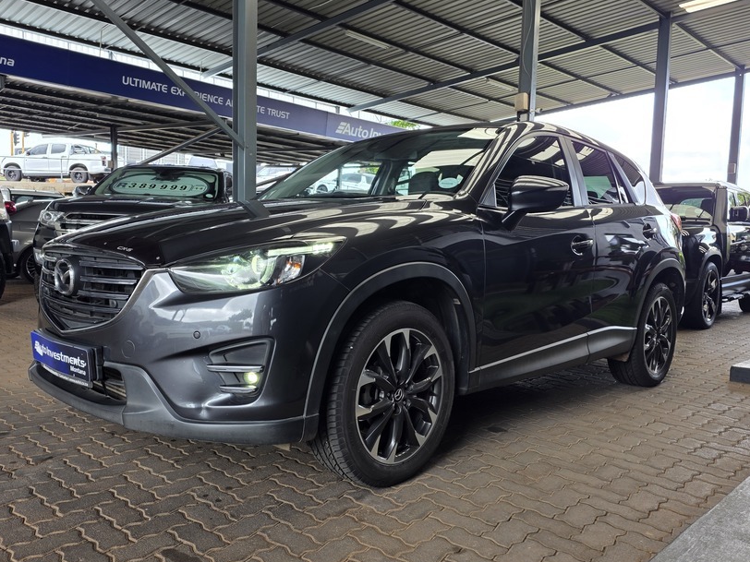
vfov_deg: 48.2
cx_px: 333
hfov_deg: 61.5
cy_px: 290
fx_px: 628
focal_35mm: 29
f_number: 1.7
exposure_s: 1/50
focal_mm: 6.25
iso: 20
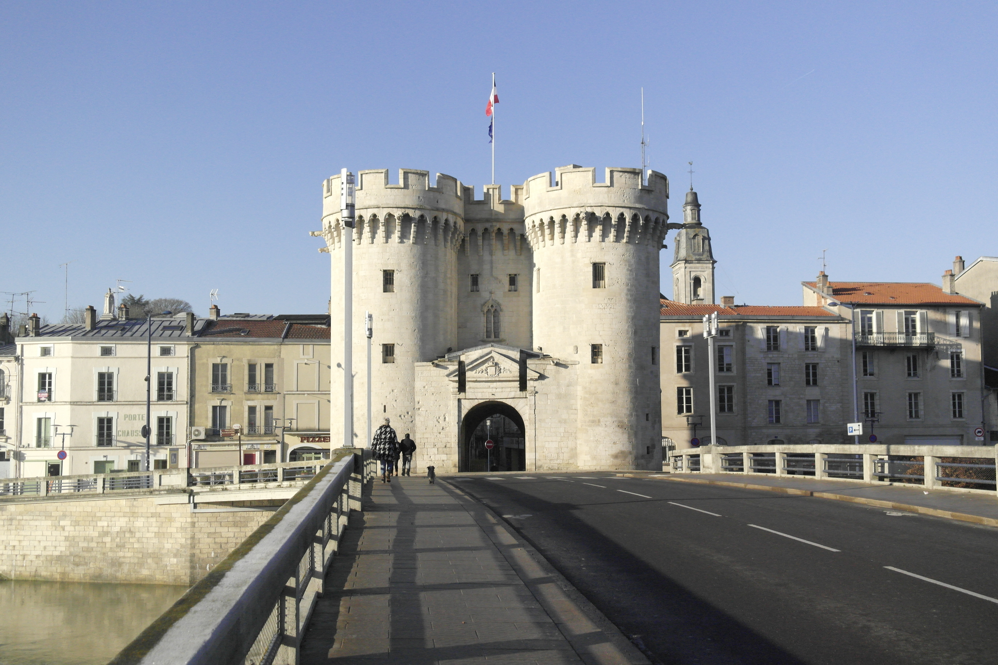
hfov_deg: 50.7
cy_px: 332
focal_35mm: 38
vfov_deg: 35.1
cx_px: 499
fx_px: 1053
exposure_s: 1/4000
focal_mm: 25
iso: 1600
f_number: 5.6
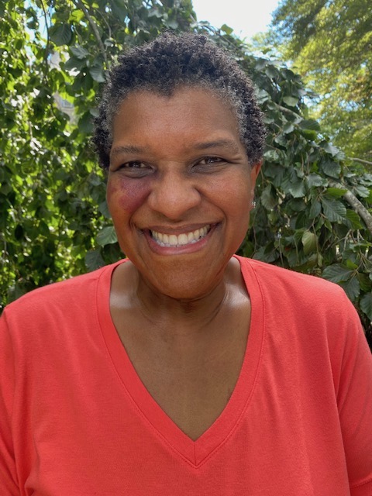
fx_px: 373
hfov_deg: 53.1
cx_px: 186
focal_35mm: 26
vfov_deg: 67.3
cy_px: 248
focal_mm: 4.25
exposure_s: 1/187
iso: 32
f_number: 1.8
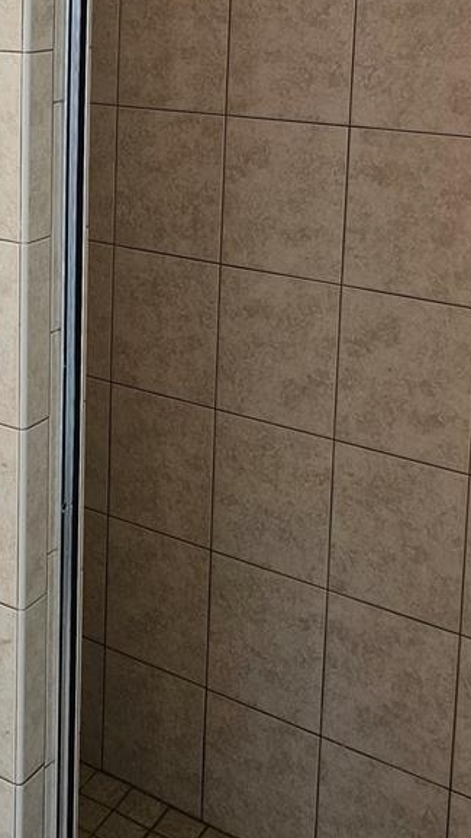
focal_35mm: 52
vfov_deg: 37.7
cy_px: 110
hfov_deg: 21.7
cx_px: -62
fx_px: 1155
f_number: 1.7
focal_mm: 6.3
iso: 200
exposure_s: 1/120
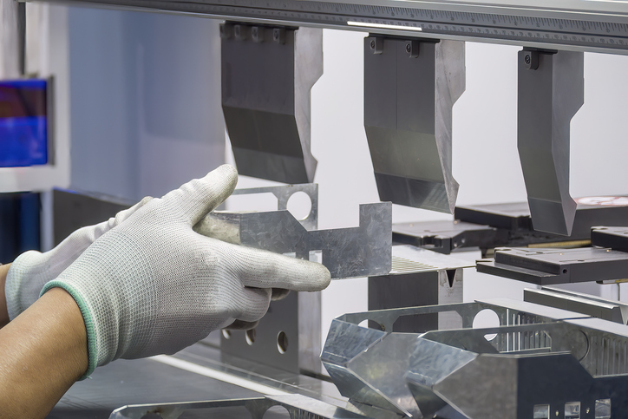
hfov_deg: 15.5
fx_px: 2303
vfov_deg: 10.4
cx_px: 314
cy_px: 210
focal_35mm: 132
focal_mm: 88
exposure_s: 1/160
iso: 500
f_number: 5
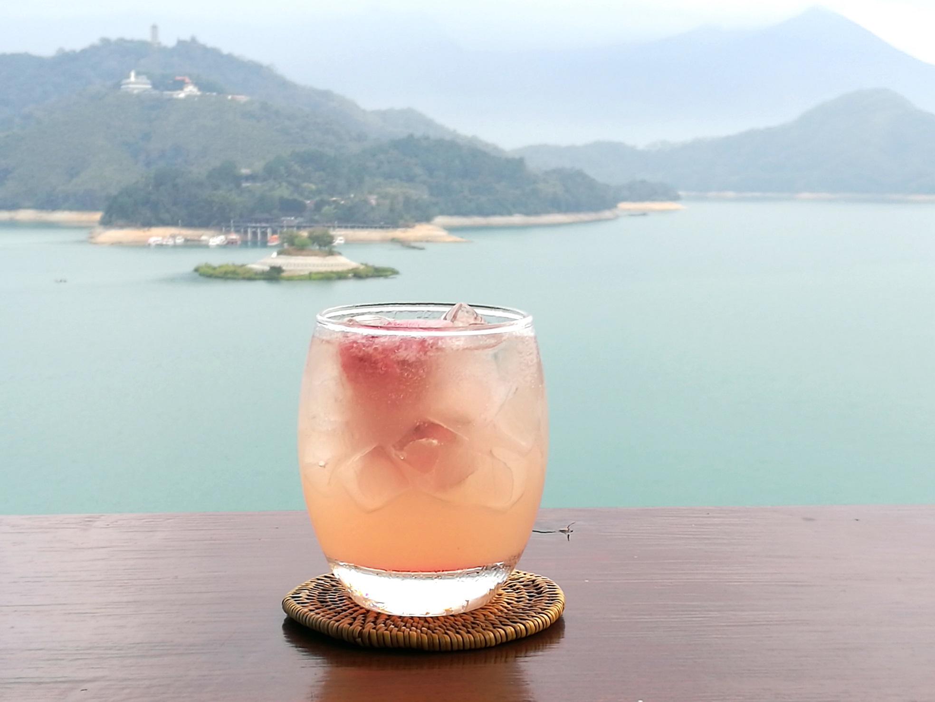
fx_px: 1810
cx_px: 468
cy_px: 351
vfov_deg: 21.9
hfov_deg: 29.0
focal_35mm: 67
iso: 50
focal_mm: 4.5
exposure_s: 1/206
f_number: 2.2
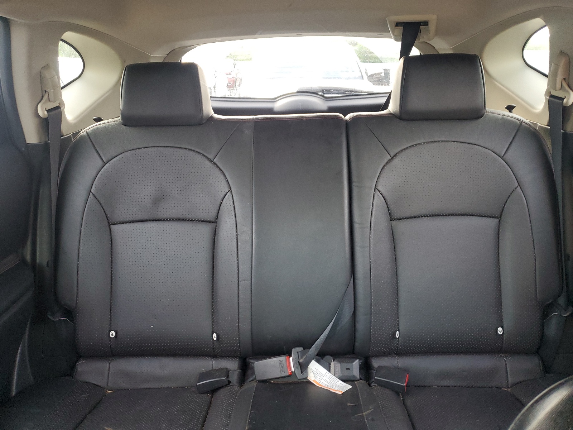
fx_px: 430
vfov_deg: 53.1
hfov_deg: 67.3
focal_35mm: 26
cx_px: 286
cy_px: 215
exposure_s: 1/60.2
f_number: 1.5
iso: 155
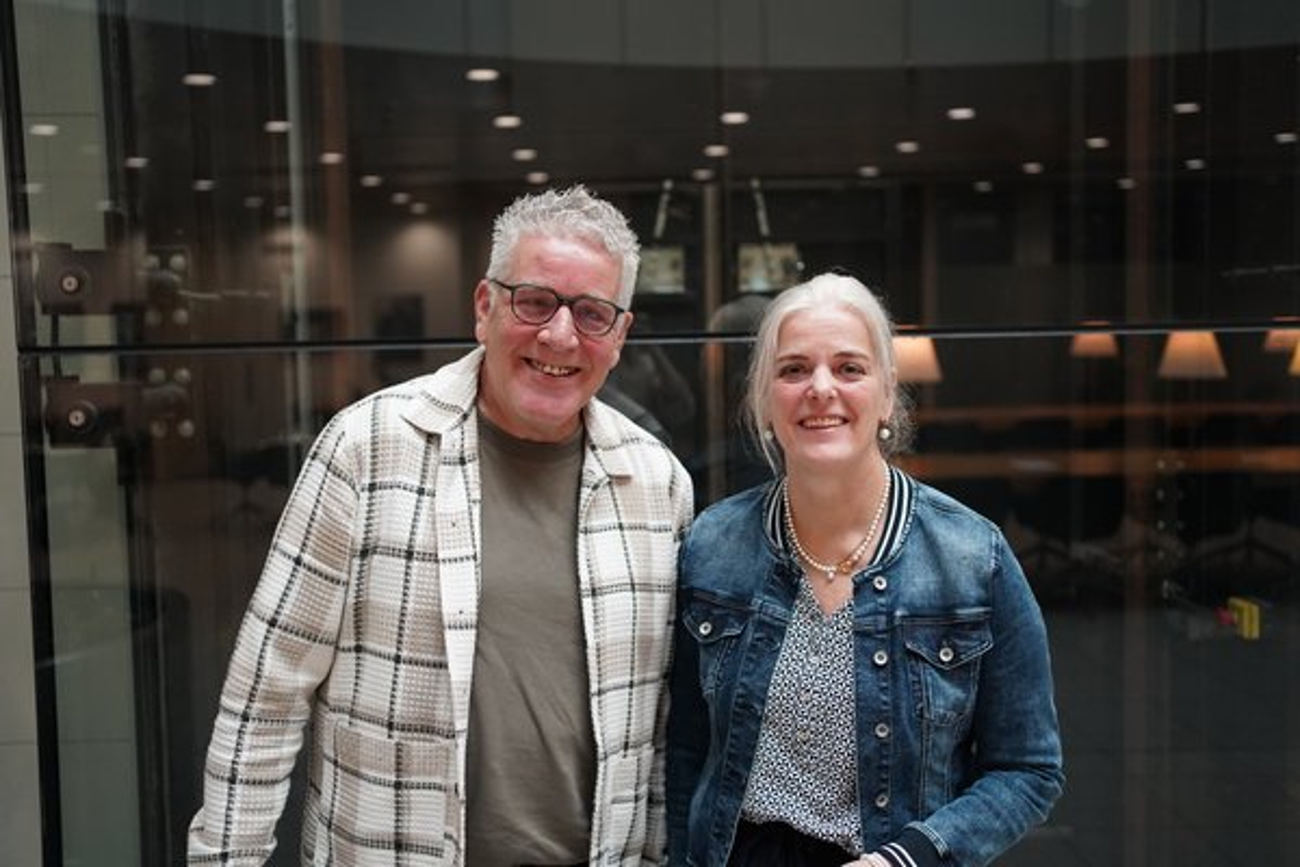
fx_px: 1264
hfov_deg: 54.4
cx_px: 650
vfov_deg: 37.9
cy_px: 434
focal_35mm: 35
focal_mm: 35
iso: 4000
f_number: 2.5
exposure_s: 1/640
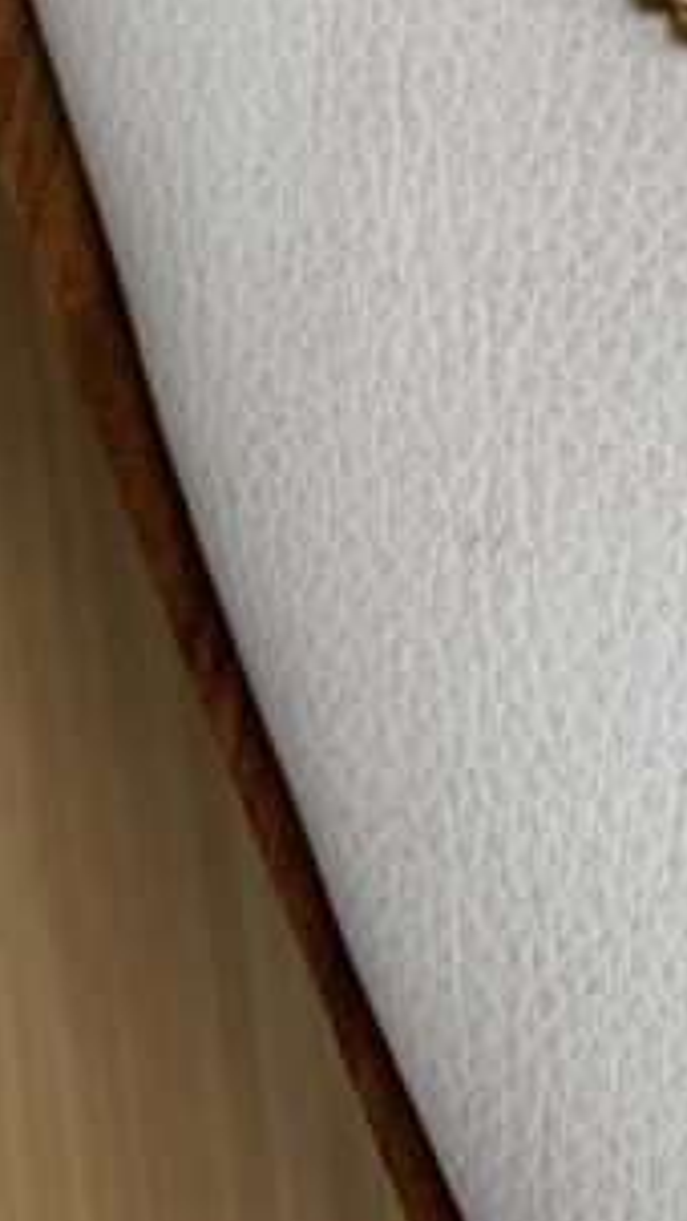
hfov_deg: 14.4
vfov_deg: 27.2
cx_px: 1196
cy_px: 121
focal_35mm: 75
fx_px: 2428
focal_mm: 4.25
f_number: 1.8
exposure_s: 1/100
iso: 25
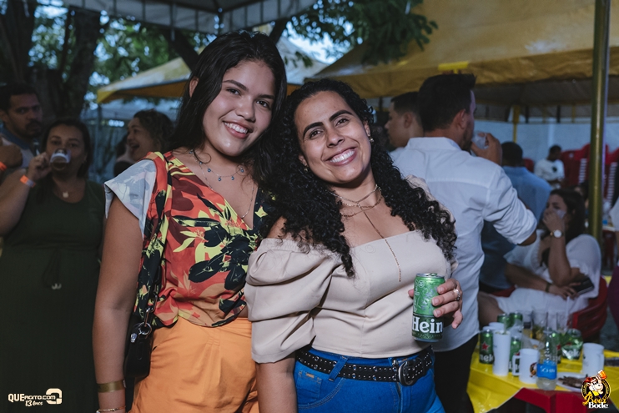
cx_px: 310
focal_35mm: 36
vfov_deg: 36.9
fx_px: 619
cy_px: 206
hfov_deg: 53.1
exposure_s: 1/400
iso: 2500
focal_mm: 24
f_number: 2.5
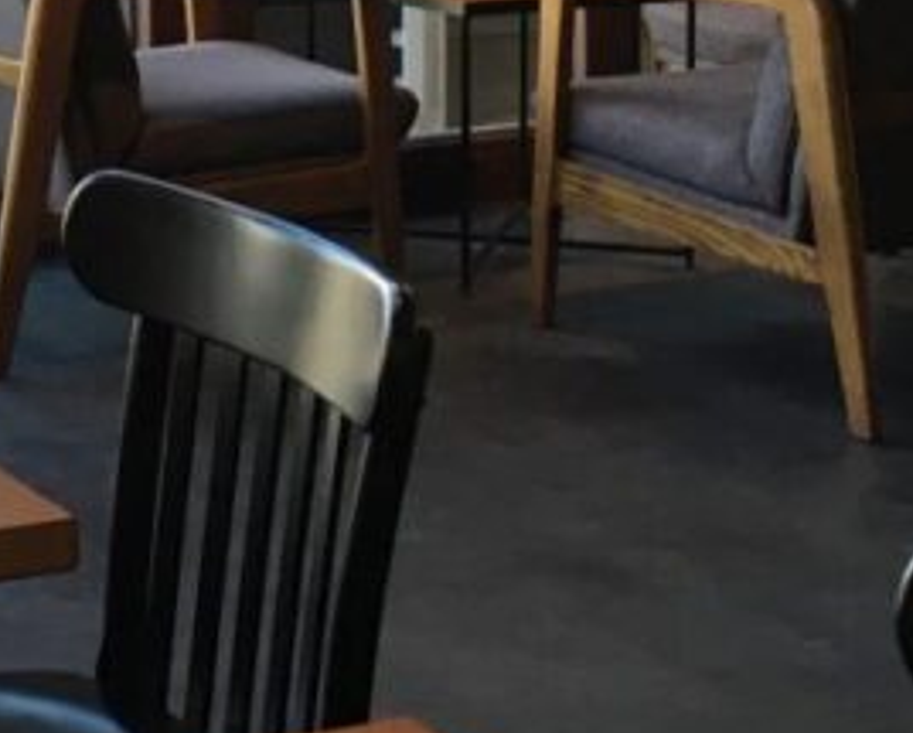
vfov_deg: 13.9
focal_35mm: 108
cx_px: -259
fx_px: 2921
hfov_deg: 16.8
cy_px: -153
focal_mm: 4.15
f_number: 2.2
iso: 25
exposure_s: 1/40
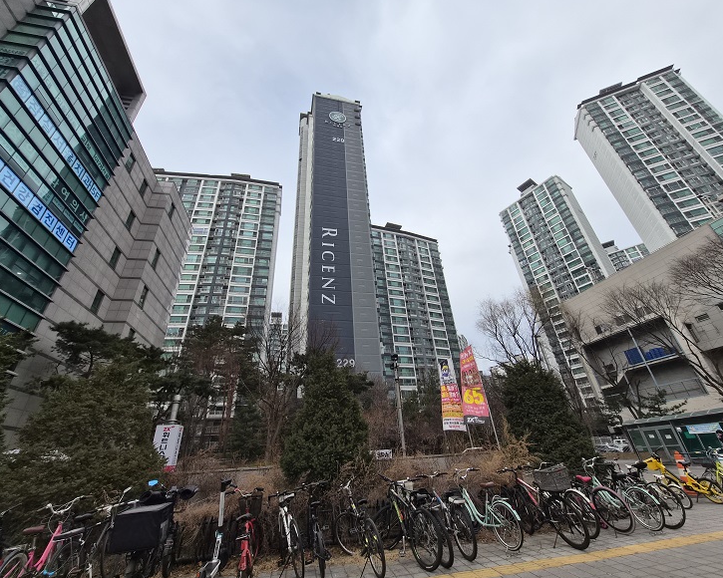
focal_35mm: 14
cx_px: 363
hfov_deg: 100.7
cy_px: 286
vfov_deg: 88.0
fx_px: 300
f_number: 2.2
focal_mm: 1.7
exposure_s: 1/744
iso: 25
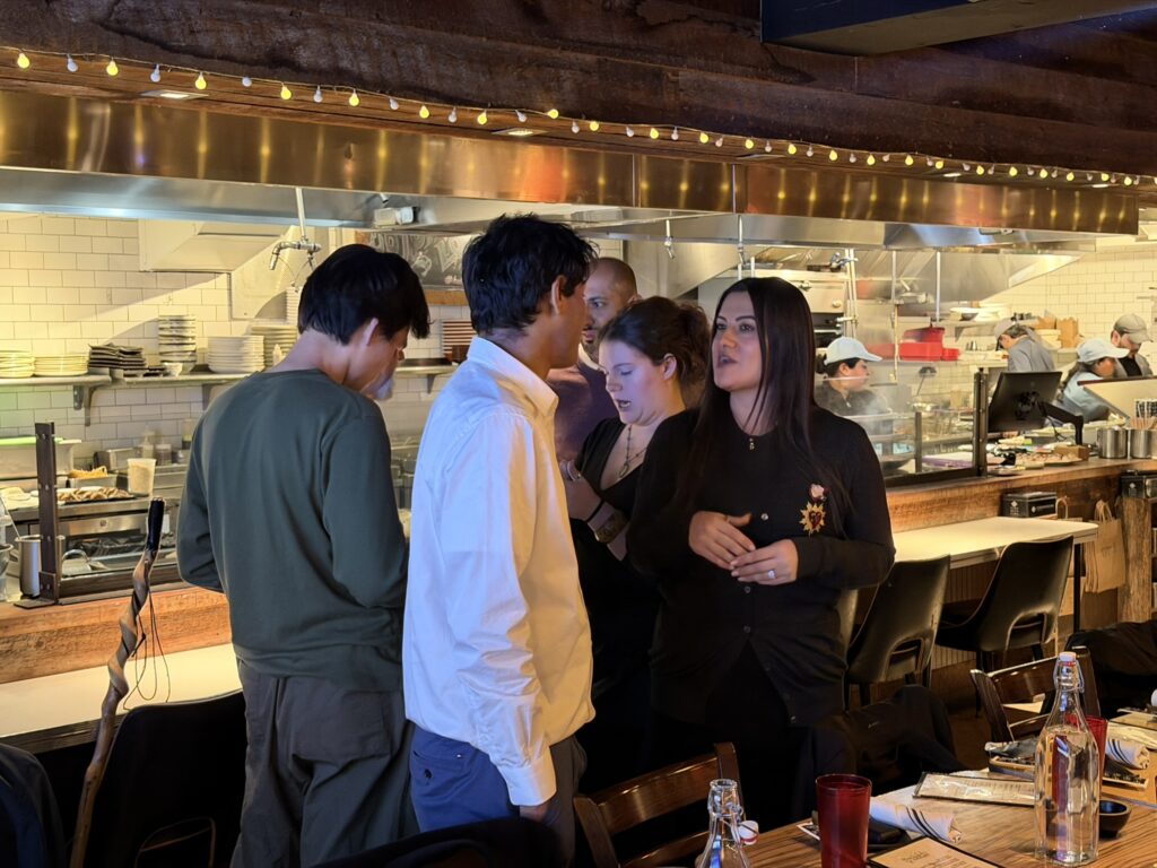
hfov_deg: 39.7
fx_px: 1604
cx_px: 578
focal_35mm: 48
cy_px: 434
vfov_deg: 30.3
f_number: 1.78
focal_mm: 6.76
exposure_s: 1/24
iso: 800
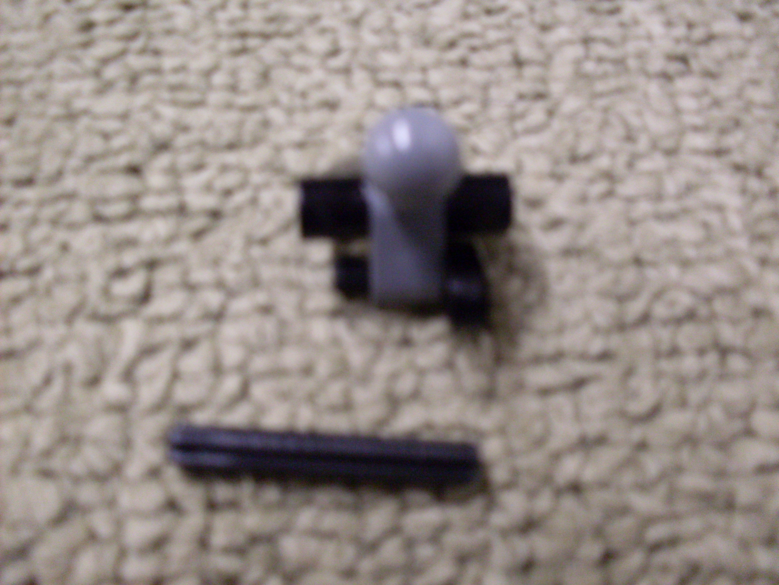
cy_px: 292
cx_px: 390
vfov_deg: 37.7
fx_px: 855
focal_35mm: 38
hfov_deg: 49.0
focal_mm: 6.3
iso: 200
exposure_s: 1/10
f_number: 2.8
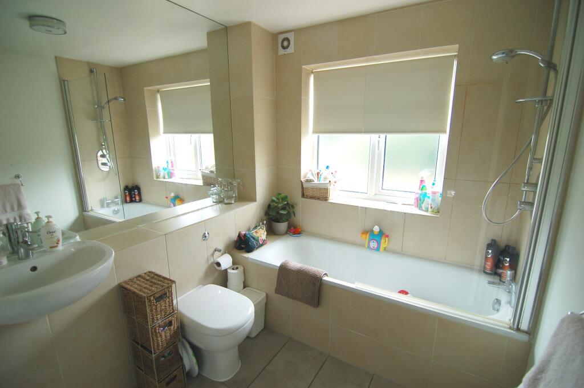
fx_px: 267
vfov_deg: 72.0
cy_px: 194
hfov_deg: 95.0
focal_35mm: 16
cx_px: 292
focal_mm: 11
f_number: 2.8
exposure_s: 1/25
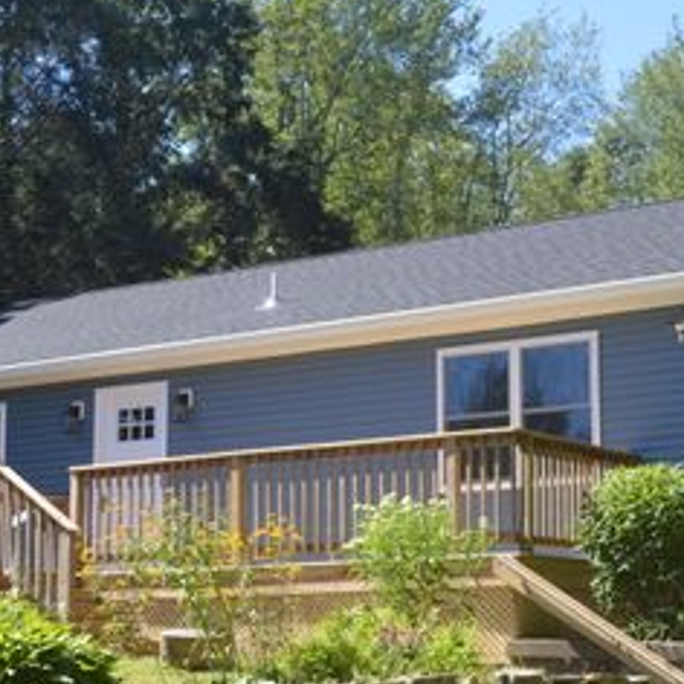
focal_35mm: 81
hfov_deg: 21.4
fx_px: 1811
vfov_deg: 21.3
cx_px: 330
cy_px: 438
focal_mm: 30
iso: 100
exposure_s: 1/125
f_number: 5.6
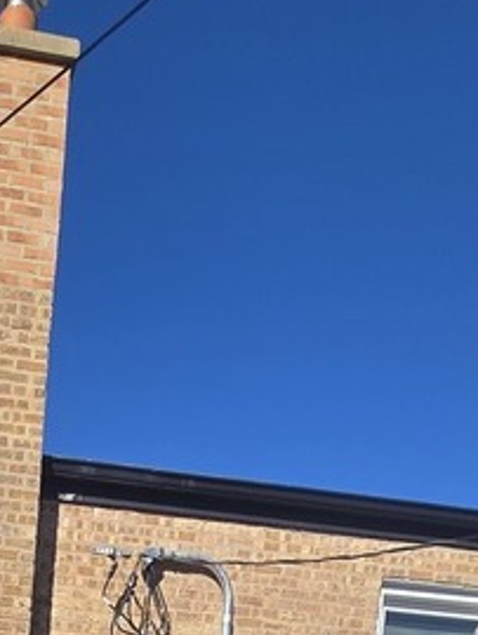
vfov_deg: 21.7
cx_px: -78
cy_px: 1162
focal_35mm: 52
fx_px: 956
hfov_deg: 25.5
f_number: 2.2
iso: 50
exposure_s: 1/2391
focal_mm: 2.2
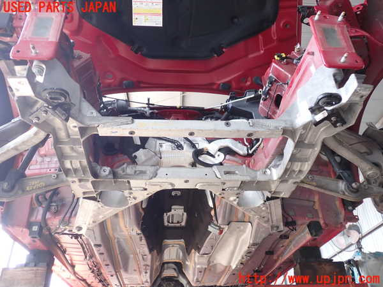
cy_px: 144
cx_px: 192
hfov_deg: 60.0
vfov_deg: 46.8
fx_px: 332
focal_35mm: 30
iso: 100
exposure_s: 1/100
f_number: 2.3
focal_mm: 5.4
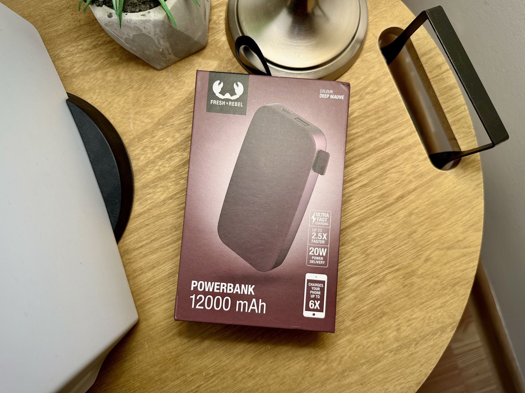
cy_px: 196
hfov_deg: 71.6
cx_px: 262
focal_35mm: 24
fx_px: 364
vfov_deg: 56.8
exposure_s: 1/100
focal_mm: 6.86
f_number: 1.78
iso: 100
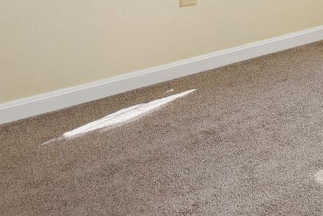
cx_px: 387
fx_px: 520
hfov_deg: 29.6
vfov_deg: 19.7
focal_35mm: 58
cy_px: -123
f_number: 8
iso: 200
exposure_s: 1/40
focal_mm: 16
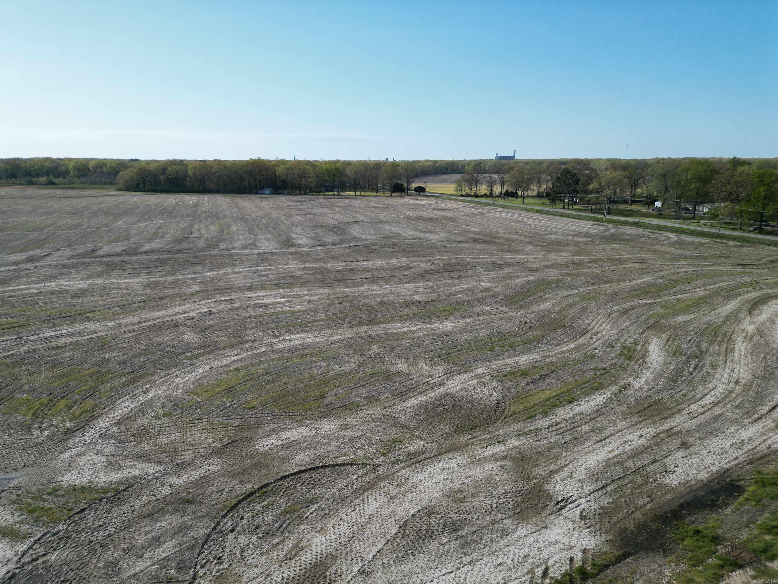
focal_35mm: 24
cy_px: 292
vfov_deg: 56.8
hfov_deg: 71.6
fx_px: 539
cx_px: 389
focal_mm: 6.72
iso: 200
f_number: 1.7
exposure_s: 1/4000
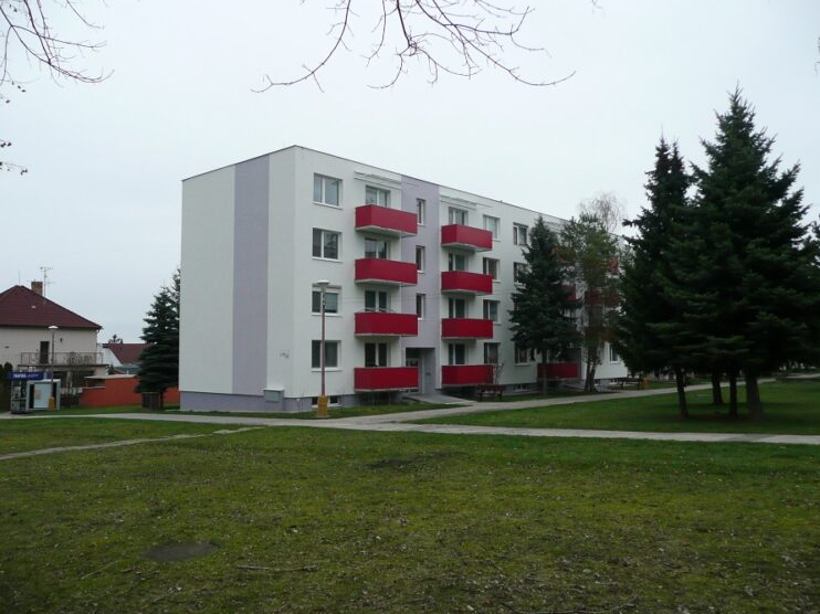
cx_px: 407
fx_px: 687
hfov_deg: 61.7
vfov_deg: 48.2
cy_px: 305
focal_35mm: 29
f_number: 3.3
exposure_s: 1/400
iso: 200
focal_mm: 4.6
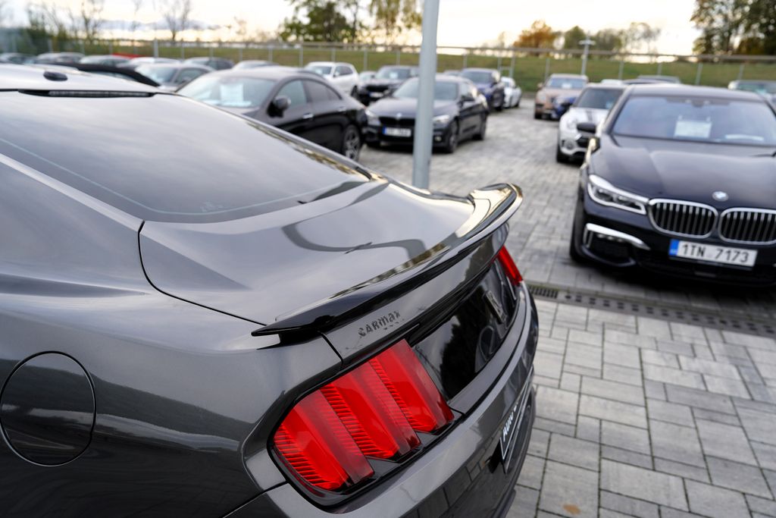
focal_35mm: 25
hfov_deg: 71.5
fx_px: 539
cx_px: 388
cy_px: 259
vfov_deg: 51.3
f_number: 4
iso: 200
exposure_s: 1/160
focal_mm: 25
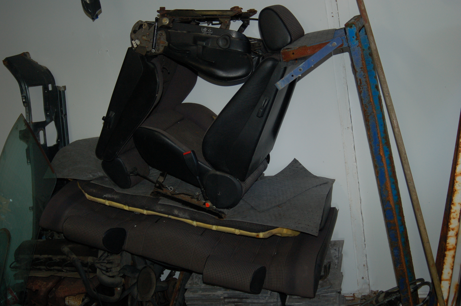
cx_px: 230
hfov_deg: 46.4
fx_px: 537
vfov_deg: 31.8
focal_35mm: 42
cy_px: 153
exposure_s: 1/60
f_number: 3.3
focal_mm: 28
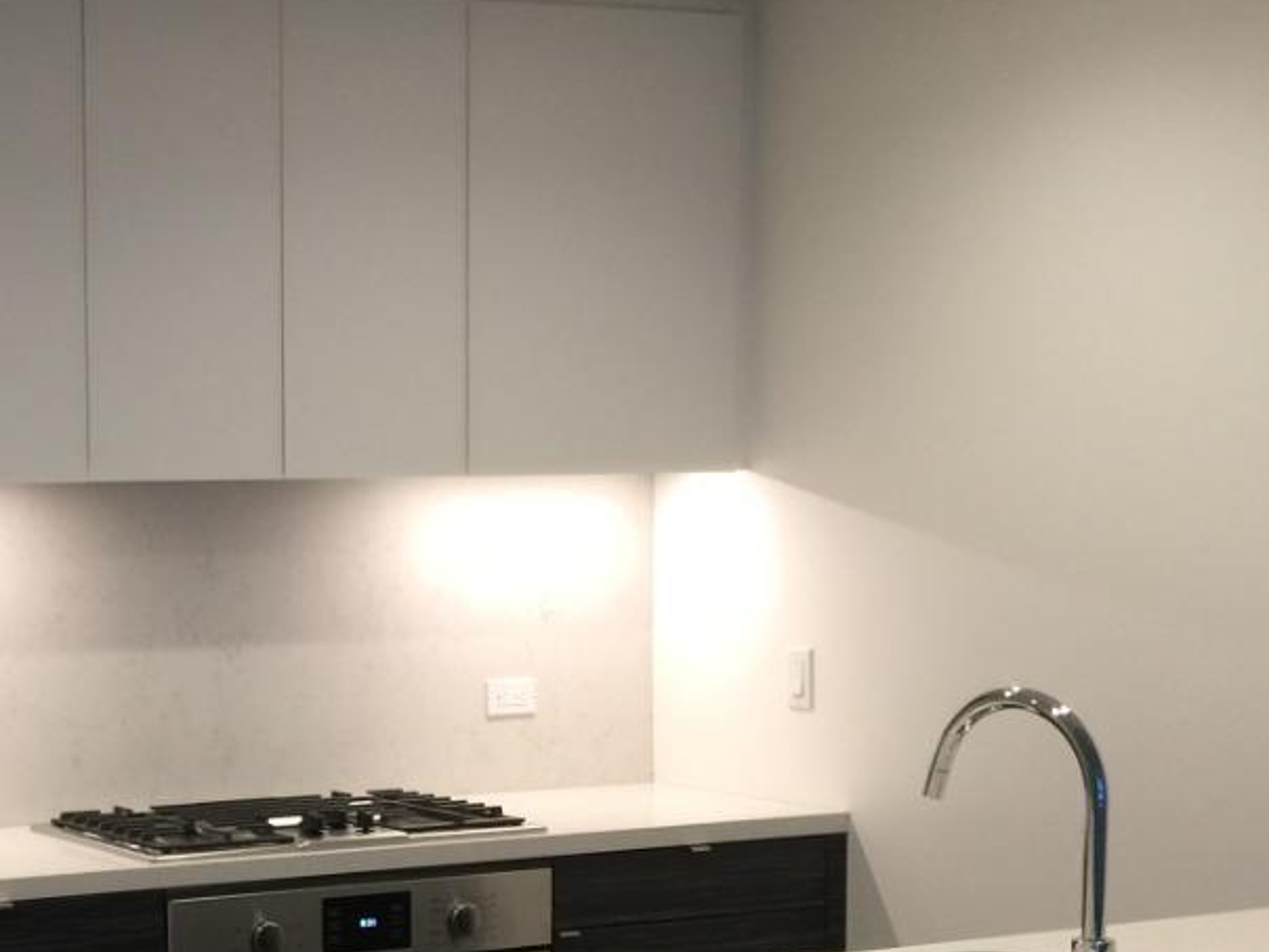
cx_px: 97
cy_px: 814
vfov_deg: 20.1
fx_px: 2639
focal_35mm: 72
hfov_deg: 26.0
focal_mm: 4.15
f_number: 2.2
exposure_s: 1/15
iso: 40
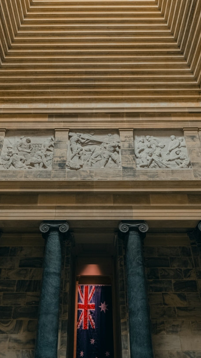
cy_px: 165
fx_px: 322
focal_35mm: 34
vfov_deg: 57.9
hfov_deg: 34.6
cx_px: 90
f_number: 4
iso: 800
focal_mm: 20.9
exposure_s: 1/5
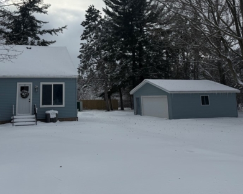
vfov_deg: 41.5
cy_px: 59
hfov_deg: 50.7
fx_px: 252
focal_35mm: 35
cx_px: 85
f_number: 1.78
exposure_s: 1/11905
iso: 125
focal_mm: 6.76
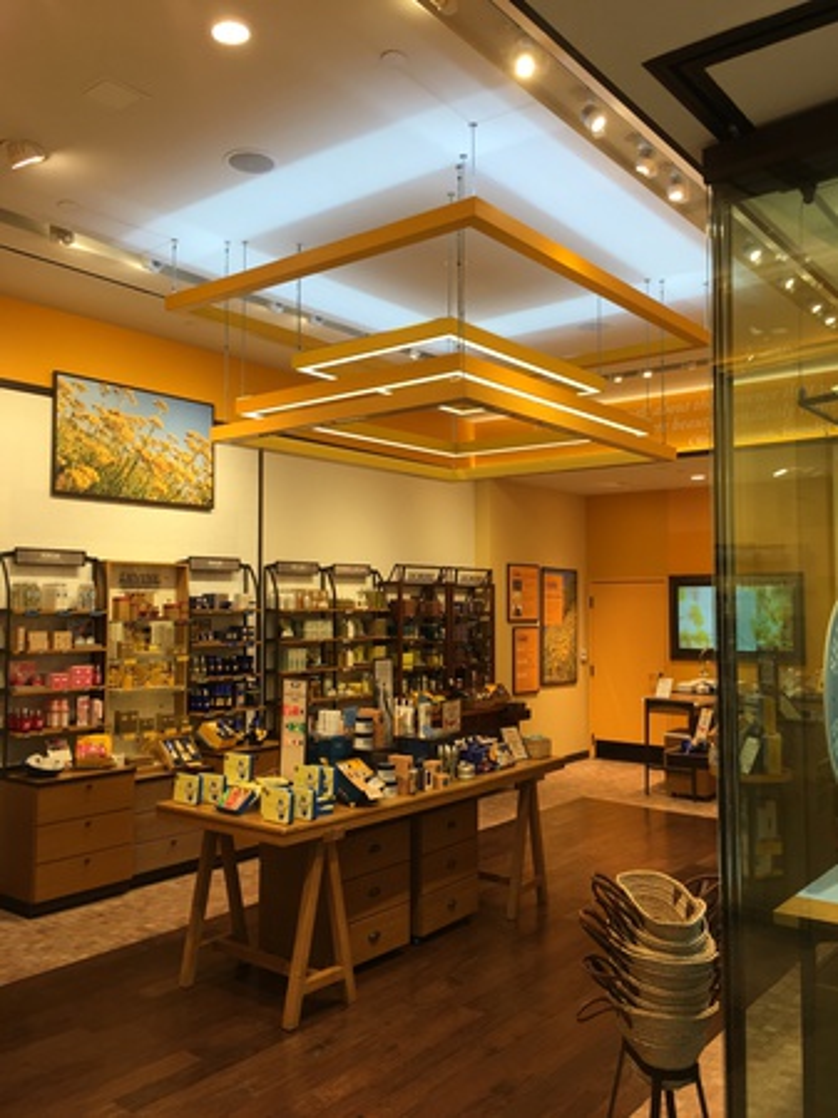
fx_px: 937
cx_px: 419
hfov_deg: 48.2
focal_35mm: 29
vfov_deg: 61.7
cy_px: 559
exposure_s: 1/60
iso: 32
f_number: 2.2
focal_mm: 4.15
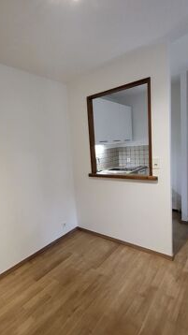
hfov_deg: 57.3
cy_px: 168
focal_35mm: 19
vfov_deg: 89.6
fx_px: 169
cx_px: 66
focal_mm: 1.74
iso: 320
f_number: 2.2
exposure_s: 1/50
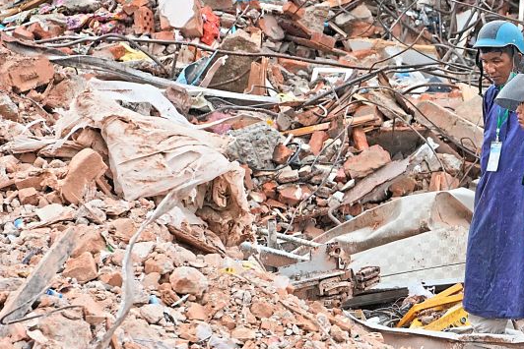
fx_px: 6784
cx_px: 594
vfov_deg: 3.0
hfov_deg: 4.4
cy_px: 102
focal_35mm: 466
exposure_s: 1/640
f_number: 7.1
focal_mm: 200
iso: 640
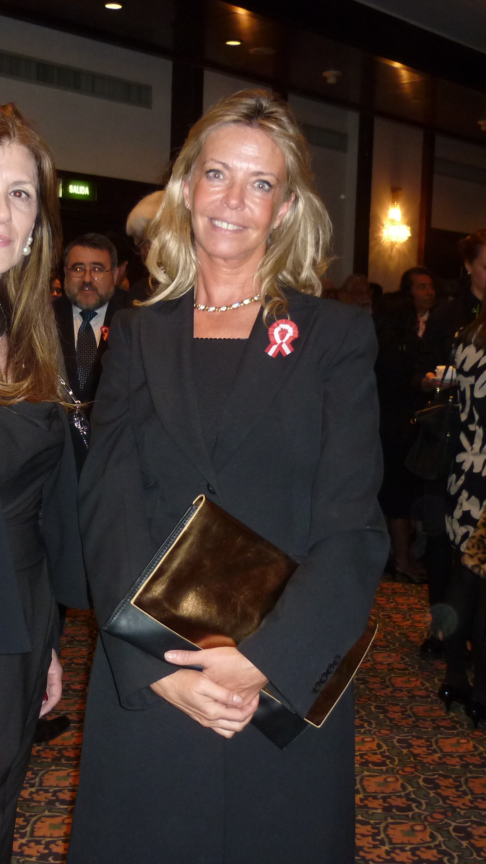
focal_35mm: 48
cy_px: 432
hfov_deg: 24.8
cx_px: 150
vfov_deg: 42.9
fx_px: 1099
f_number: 2.8
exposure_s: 1/30
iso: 200
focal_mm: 5.5
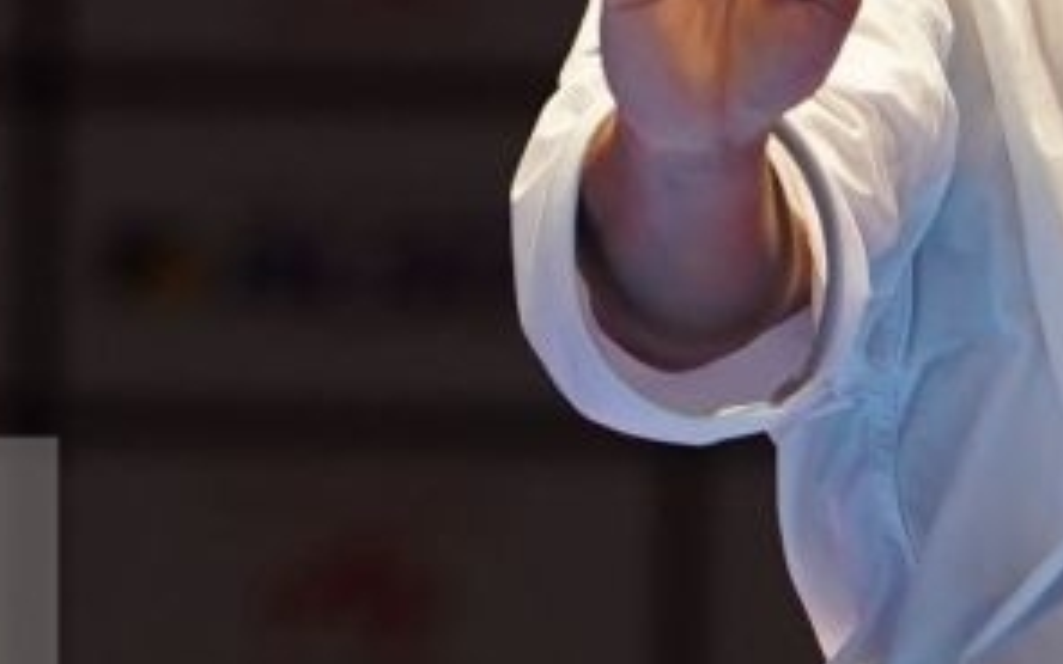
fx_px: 34330
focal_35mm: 1185
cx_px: 941
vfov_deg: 1.1
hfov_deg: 1.8
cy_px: 764
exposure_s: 1/500
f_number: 2.8
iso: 1000
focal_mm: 191
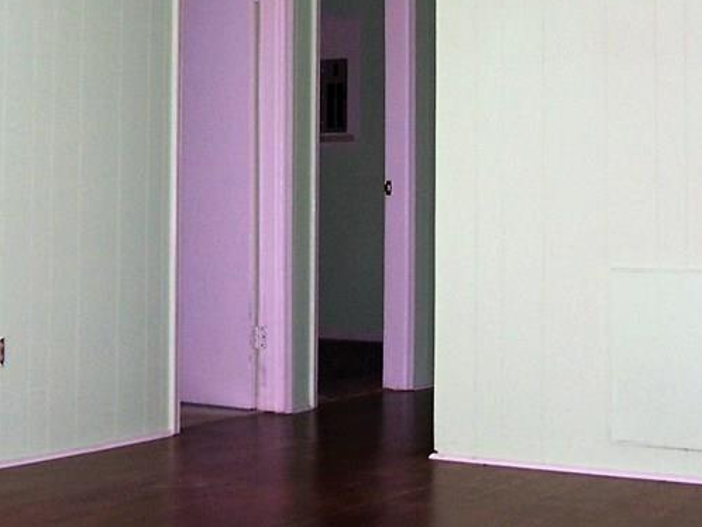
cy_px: 98
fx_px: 1583
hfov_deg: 25.0
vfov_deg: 18.7
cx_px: 291
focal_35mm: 78
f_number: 2.8
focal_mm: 6.3
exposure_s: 1/60
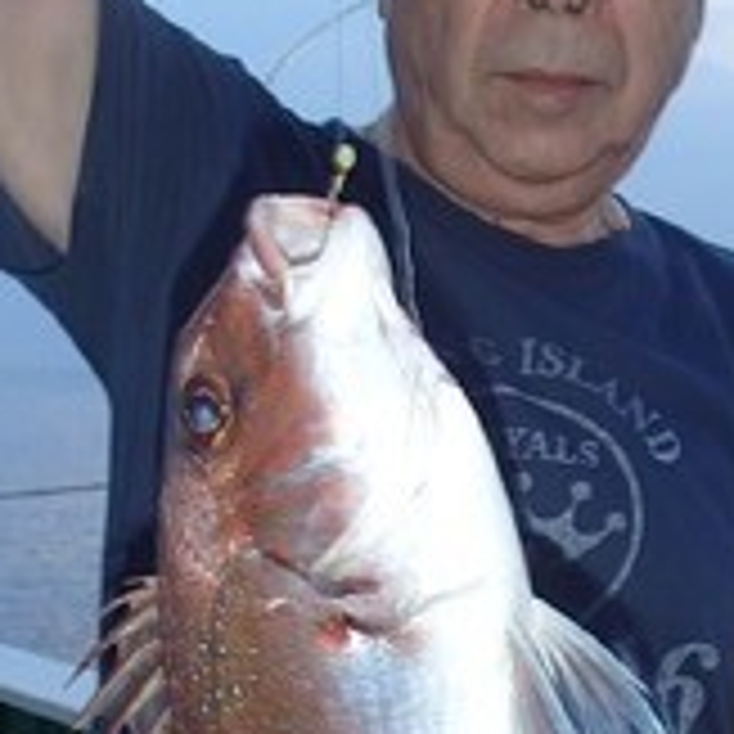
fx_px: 1751
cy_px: 590
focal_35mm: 73
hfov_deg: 23.5
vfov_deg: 23.3
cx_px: 522
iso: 160
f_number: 3.9
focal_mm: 5
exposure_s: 1/60
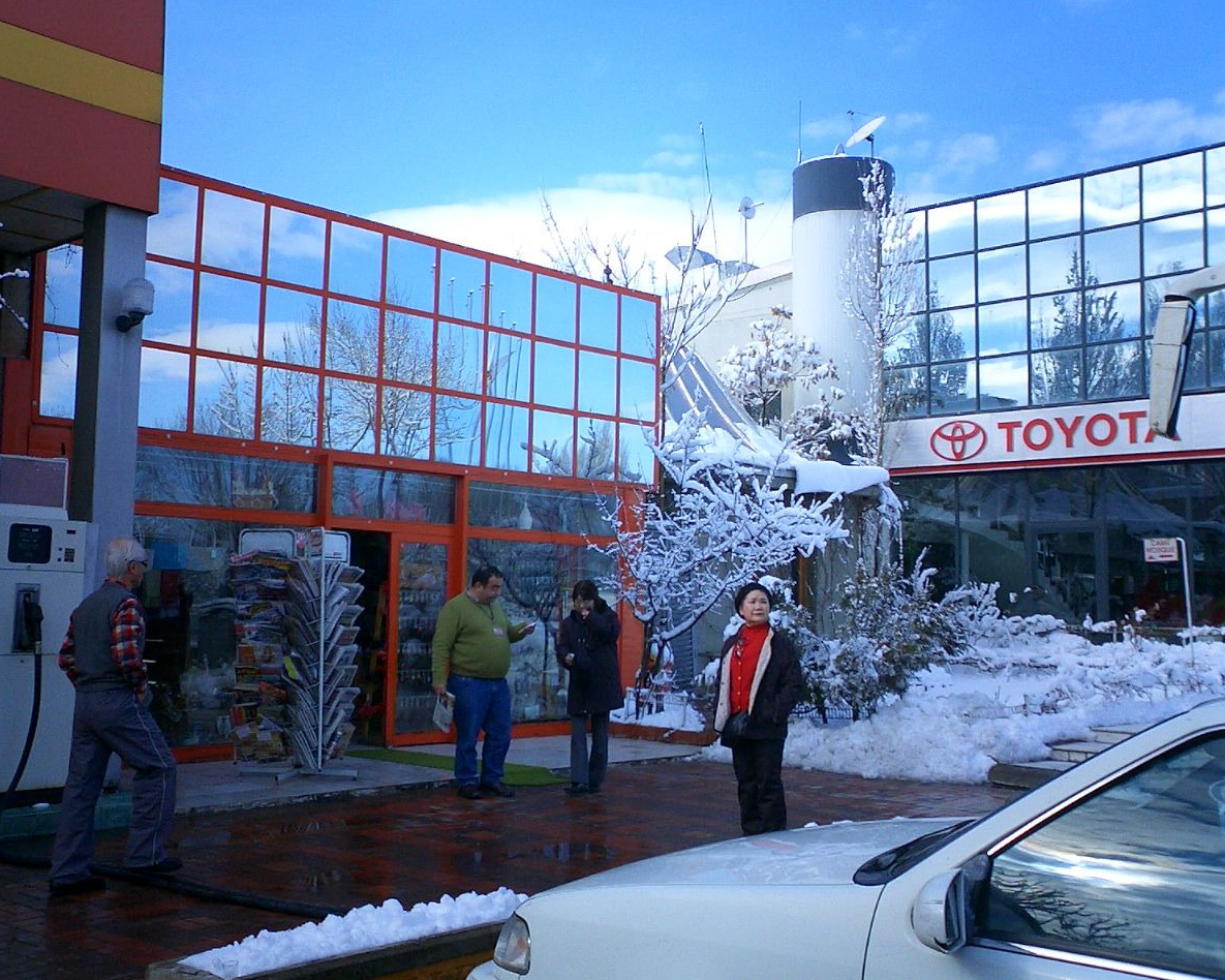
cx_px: 582
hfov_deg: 46.8
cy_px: 485
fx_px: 1414
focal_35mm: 39
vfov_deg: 38.2
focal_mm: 5.6
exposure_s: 1/1000
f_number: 3.5
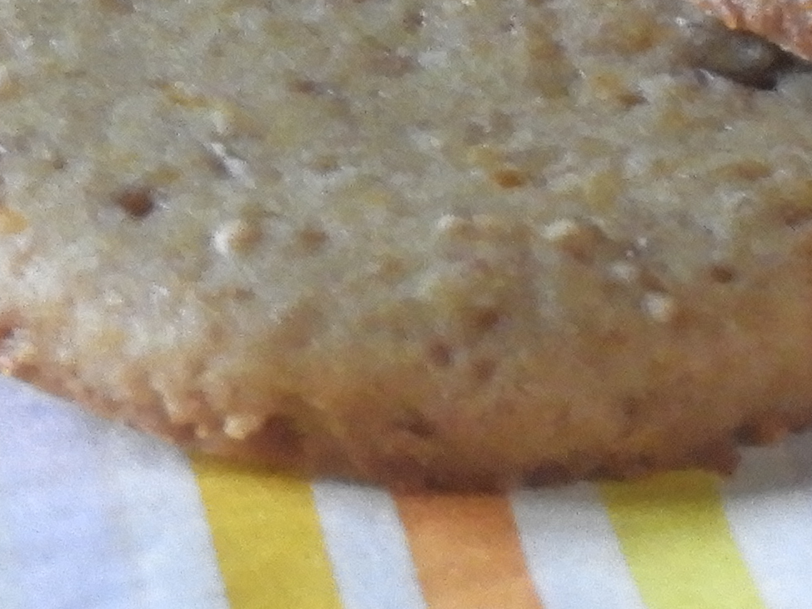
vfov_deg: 2.2
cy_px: -677
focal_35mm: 665
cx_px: 898
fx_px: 15603
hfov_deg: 3.0
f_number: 5
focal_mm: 22.4
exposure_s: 1/15
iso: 500
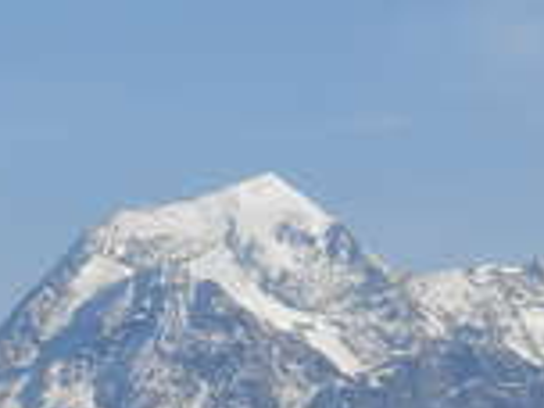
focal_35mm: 442
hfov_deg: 4.5
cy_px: 573
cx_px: 283
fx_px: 6946
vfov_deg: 3.4
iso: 79
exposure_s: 1/395
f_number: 7.1
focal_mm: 18.6
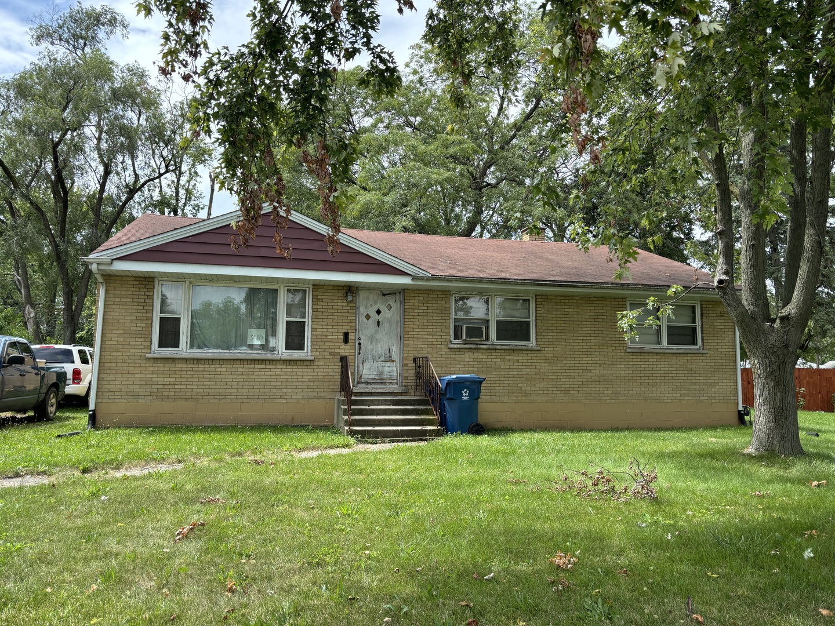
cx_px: 418
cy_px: 313
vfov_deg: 53.1
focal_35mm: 26
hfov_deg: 67.3
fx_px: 627
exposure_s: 1/1311
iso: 50
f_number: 1.6
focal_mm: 5.96
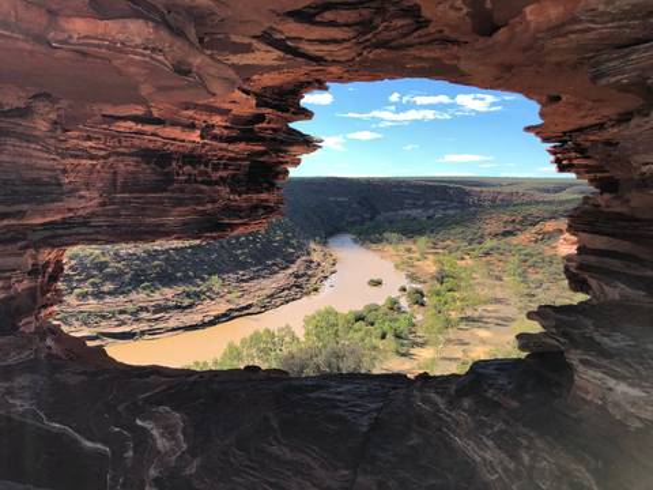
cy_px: 245
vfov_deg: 49.7
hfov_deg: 63.4
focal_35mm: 28
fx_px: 528
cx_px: 326
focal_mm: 3.99
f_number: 1.8
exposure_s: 1/923
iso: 20
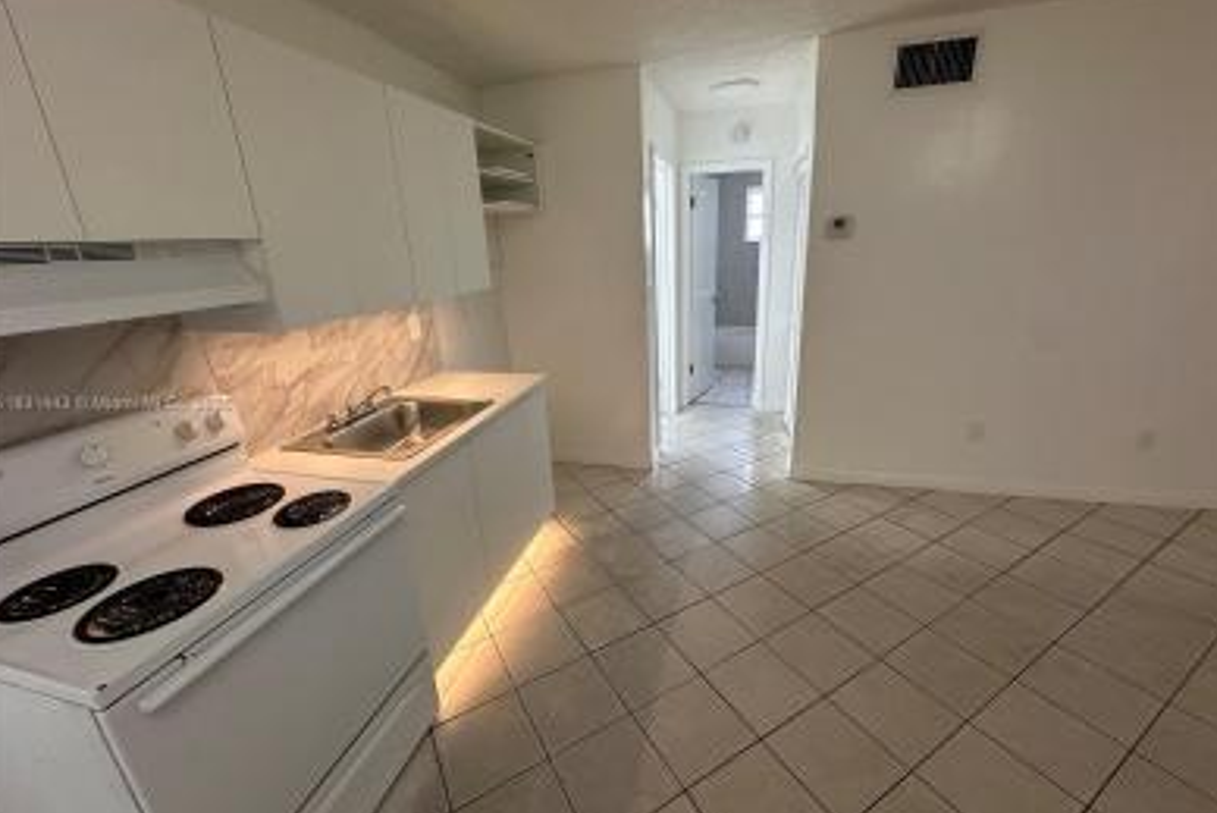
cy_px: 405
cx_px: 608
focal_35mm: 15
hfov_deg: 100.4
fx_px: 507
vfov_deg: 77.4
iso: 160
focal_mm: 2.22
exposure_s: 1/85
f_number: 2.2
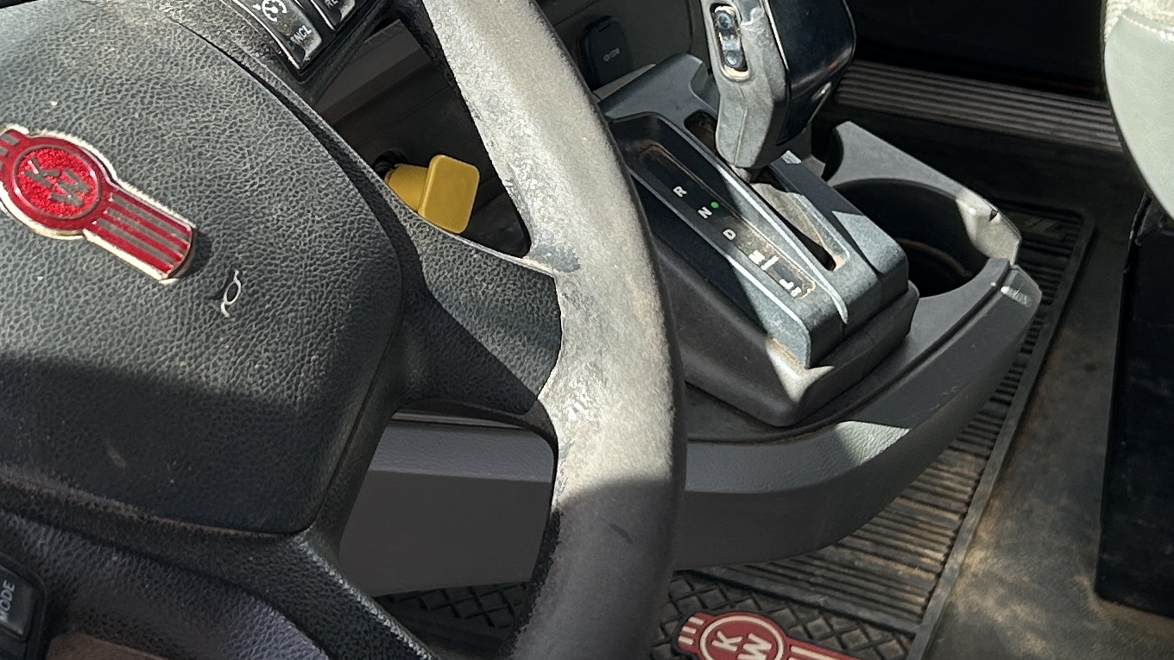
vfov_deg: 14.2
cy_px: -2
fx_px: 2615
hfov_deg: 25.3
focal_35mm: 84
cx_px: 543
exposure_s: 1/431
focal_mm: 5.7
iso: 50
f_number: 1.5
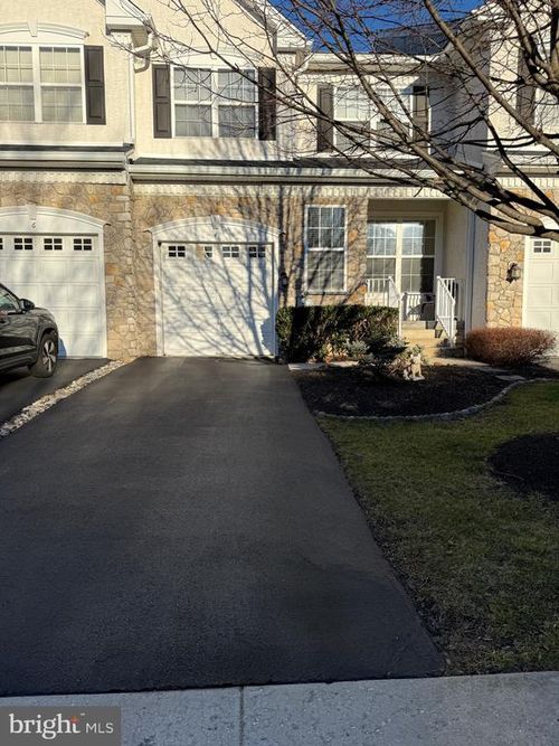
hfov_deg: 56.8
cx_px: 280
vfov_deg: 71.6
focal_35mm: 24
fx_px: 517
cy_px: 373
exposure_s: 1/3425
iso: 80
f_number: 1.78
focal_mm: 6.76
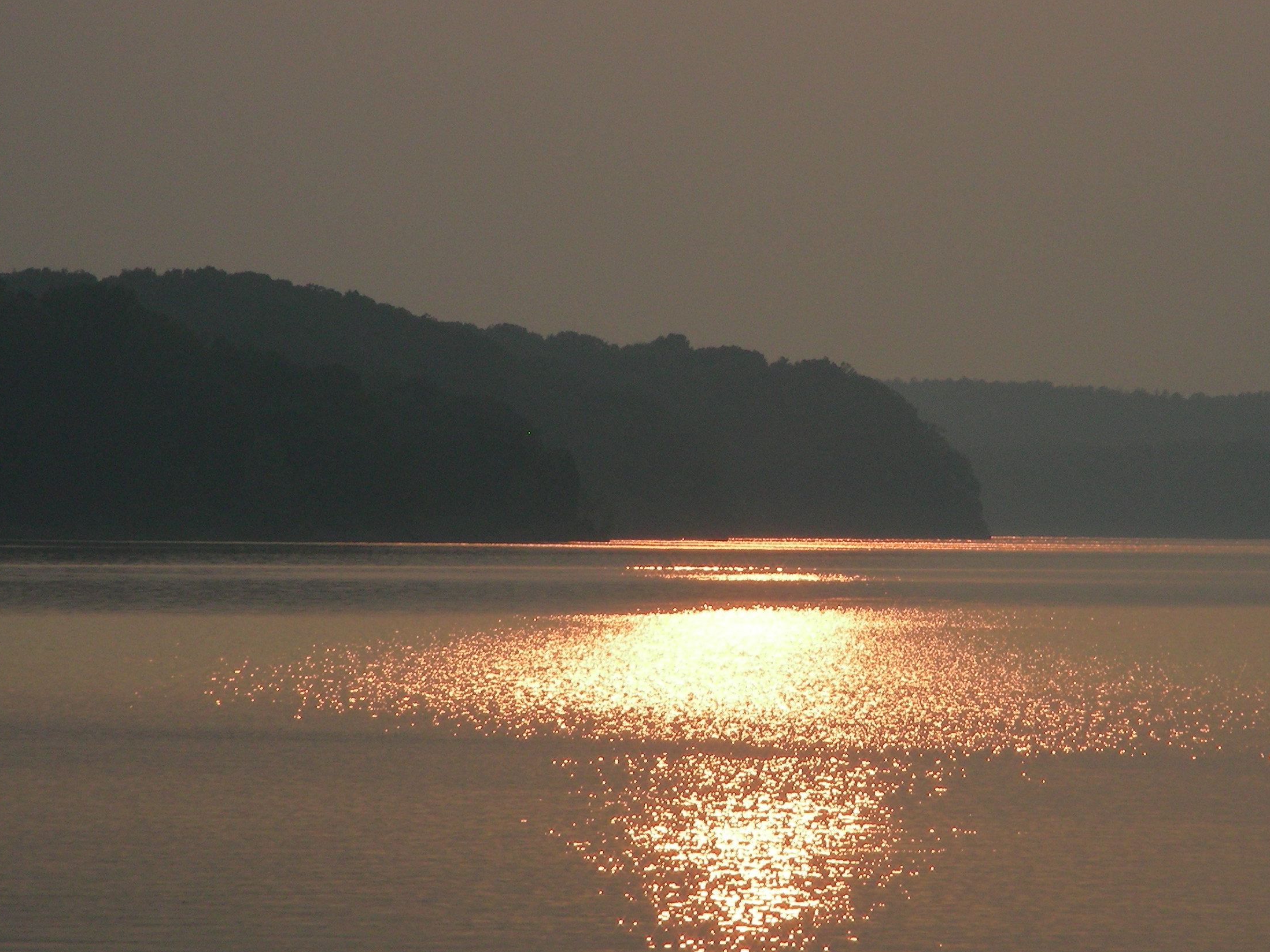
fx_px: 10823
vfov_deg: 5.0
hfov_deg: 6.7
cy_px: 507
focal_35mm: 295
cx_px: 781
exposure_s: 1/578
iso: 50
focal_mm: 38.3
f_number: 5.6
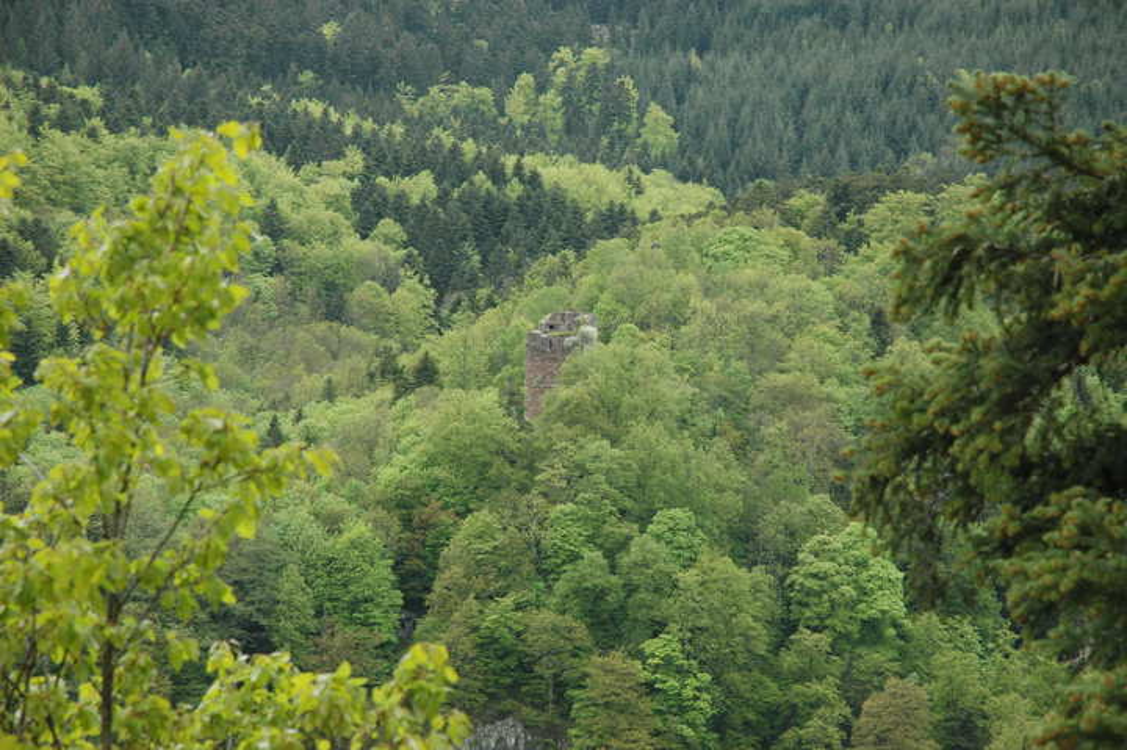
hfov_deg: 19.5
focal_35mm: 105
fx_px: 3285
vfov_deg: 13.0
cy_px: 375
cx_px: 564
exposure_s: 1/200
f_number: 7.1
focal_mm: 70
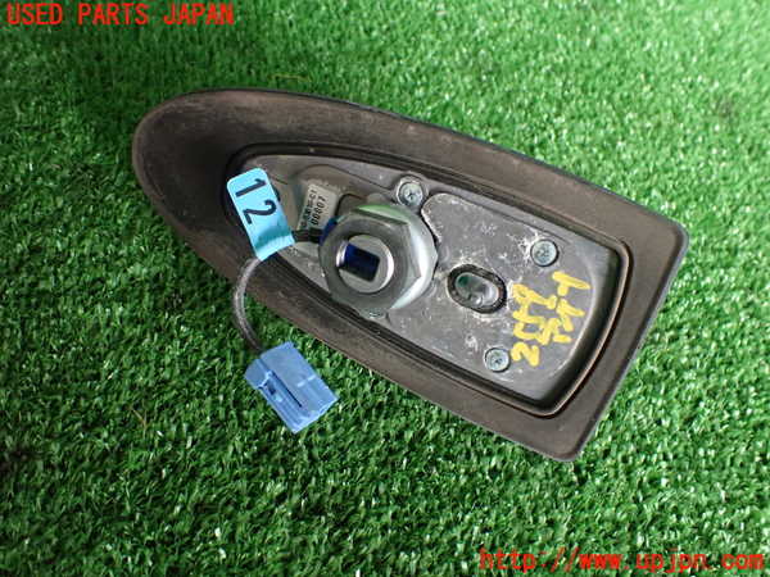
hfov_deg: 60.0
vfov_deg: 46.8
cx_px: 385
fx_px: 667
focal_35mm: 30
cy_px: 288
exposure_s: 1/125
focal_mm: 5.4
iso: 800
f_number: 2.3
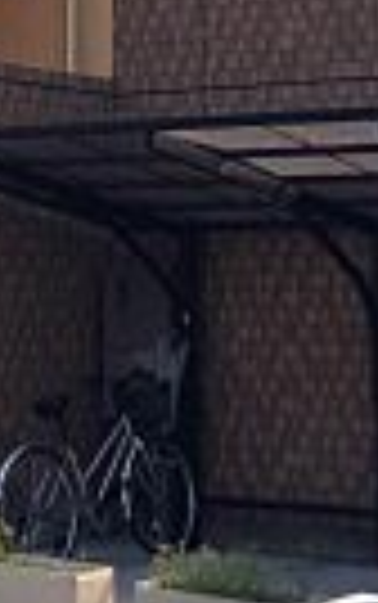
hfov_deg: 9.9
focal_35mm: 133
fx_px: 2188
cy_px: -182
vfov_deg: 15.0
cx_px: 104
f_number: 2.4
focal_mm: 4.12
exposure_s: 1/713
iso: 50
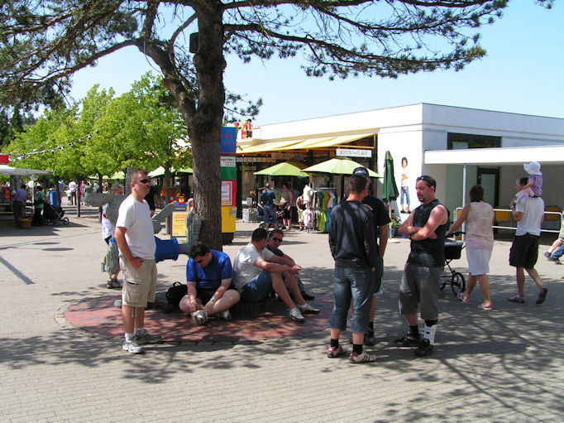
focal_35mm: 38
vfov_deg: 37.7
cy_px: 212
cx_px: 282
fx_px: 619
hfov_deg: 49.0
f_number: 5.6
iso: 50
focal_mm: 6.3
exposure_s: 1/200
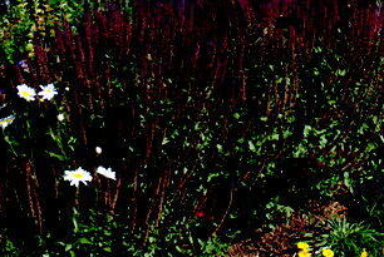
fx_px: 1004
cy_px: -78
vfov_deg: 14.0
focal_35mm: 94
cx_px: 207
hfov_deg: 21.6
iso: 100
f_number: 6.3
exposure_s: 1/160
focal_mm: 24
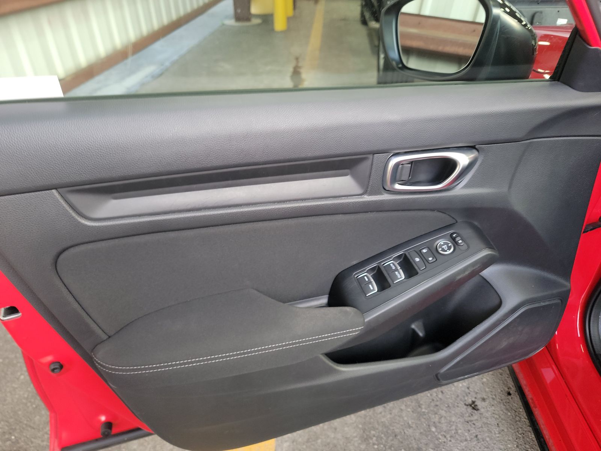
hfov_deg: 71.6
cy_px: 226
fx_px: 417
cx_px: 300
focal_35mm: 24
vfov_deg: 56.8
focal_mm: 6.7
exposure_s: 1/59
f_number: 1.8
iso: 180
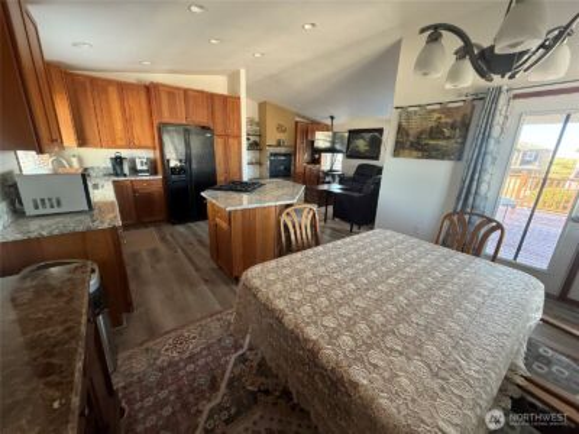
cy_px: 217
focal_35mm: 14
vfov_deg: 85.7
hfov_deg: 102.1
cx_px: 290
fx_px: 234
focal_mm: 2.22
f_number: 2.2
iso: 400
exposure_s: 1/60
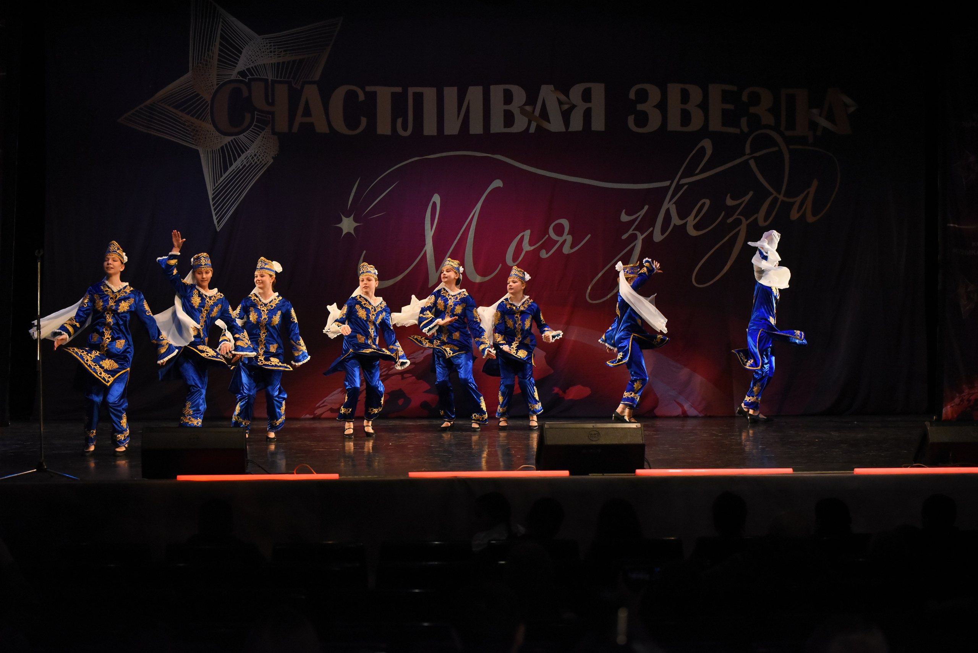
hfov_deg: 28.8
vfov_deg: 19.5
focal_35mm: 70
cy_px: 326
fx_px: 1902
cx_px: 489
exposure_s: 1/800
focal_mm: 70
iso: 5000
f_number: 3.2
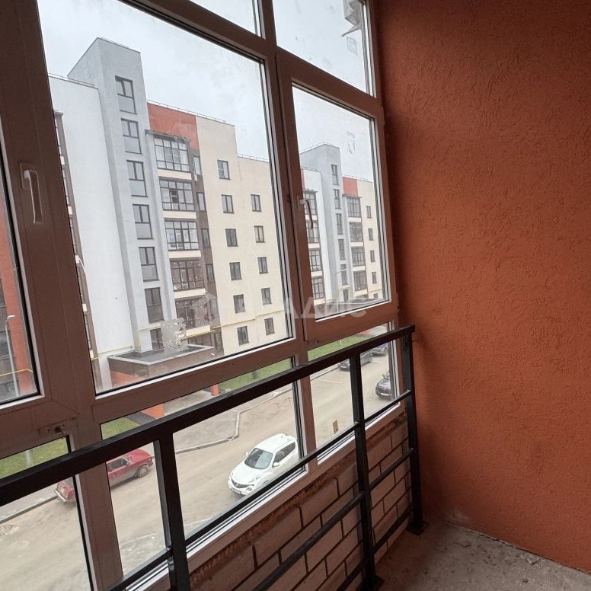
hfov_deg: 74.8
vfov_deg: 74.8
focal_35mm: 20
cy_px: 307
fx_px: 386
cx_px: 279
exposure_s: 1/99
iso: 125
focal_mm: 2.22
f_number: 2.2
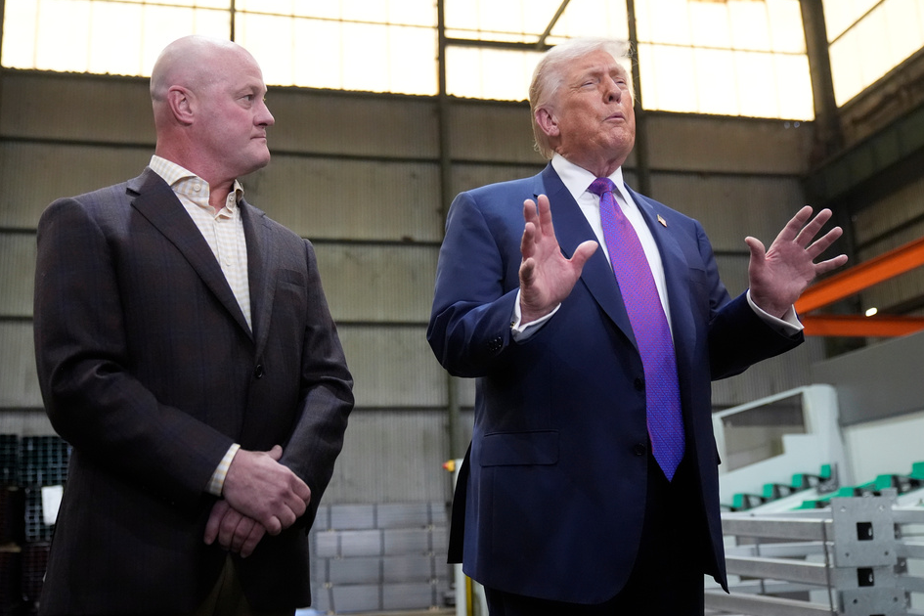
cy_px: 300
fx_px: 1001
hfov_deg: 49.5
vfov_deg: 34.2
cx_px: 432
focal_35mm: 39
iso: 5000
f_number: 2.8
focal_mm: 36
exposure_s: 1/400
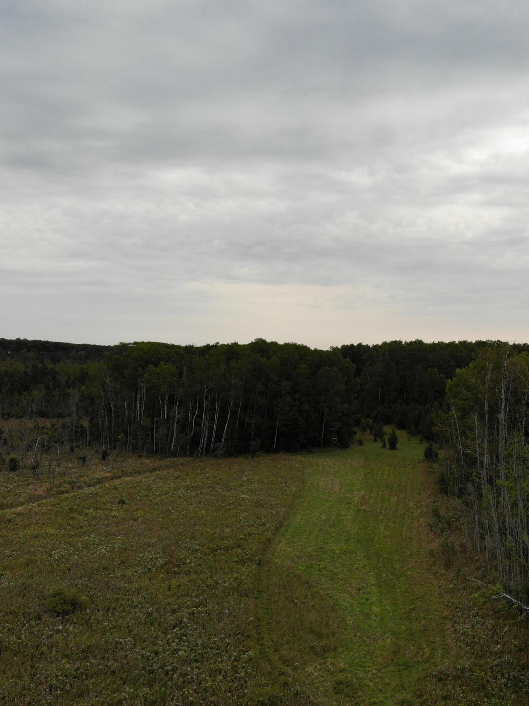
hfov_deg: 42.2
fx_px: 672
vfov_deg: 55.3
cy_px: 356
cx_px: 367
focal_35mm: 33
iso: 100
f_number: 2.8
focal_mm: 4.5
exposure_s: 1/960
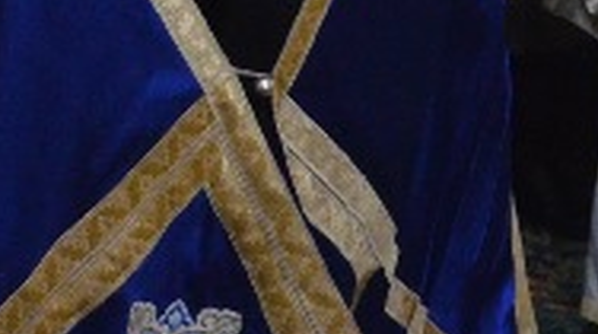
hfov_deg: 11.8
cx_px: 45
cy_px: -184
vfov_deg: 6.6
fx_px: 2865
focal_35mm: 181
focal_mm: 18
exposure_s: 1/30
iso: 2000
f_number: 3.5
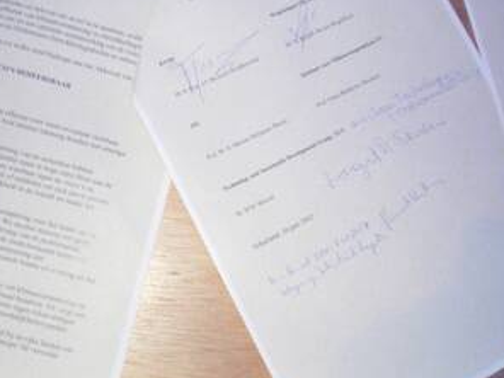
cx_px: 222
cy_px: 179
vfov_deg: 29.1
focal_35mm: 50
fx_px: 728
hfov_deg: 38.1
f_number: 3.1
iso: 400
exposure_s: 1/30
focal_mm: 6.3
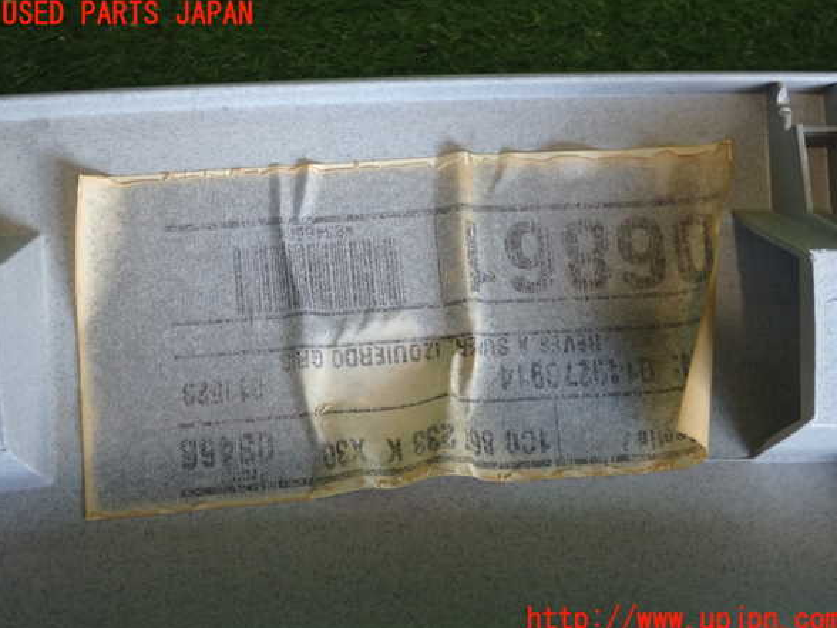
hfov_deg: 37.5
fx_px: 1233
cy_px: 318
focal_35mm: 51
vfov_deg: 28.6
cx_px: 421
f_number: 3.2
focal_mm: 9.01
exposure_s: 1/50
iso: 320
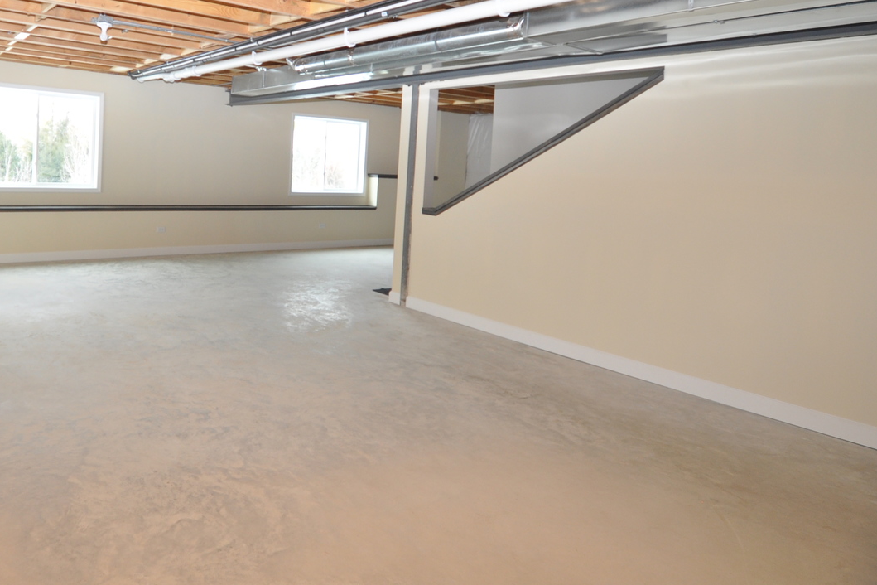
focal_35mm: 23
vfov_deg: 53.6
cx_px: 211
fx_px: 560
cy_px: 177
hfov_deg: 70.6
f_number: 4
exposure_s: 1/60
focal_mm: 10
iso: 400
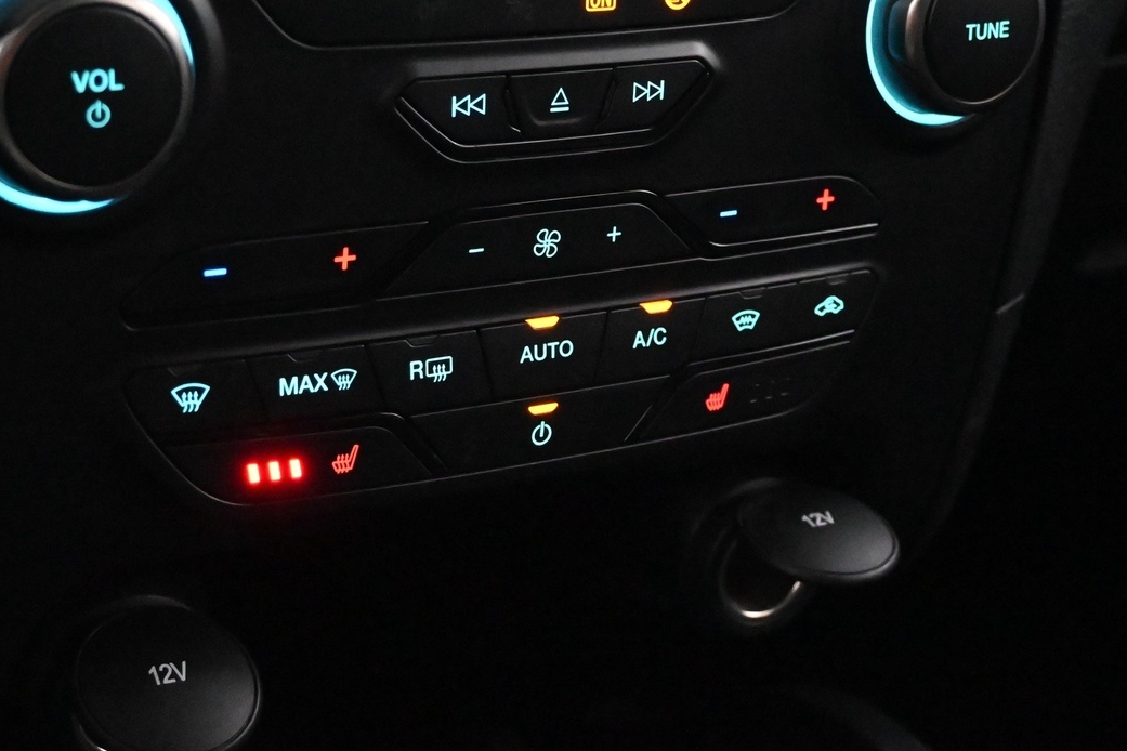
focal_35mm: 70
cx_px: 490
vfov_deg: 19.3
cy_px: 198
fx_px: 2191
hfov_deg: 28.8
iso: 14400
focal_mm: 30
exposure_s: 1/50
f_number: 4.8
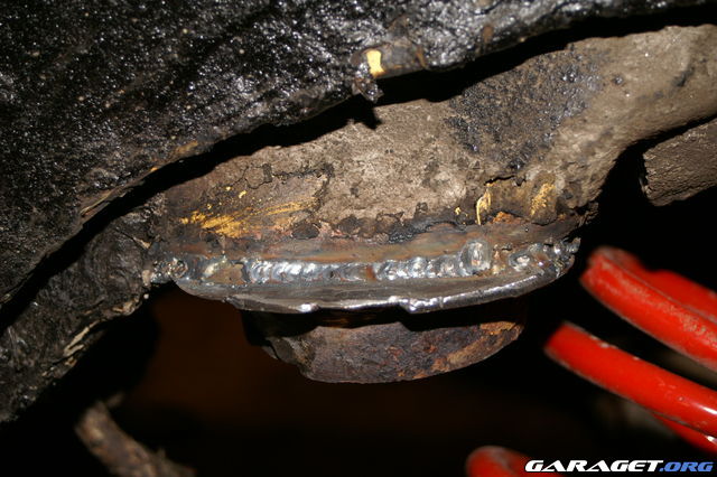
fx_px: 1493
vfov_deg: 18.2
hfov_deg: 27.0
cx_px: 358
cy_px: 238
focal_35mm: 75
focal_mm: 50
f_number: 5.6
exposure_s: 1/60
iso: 200
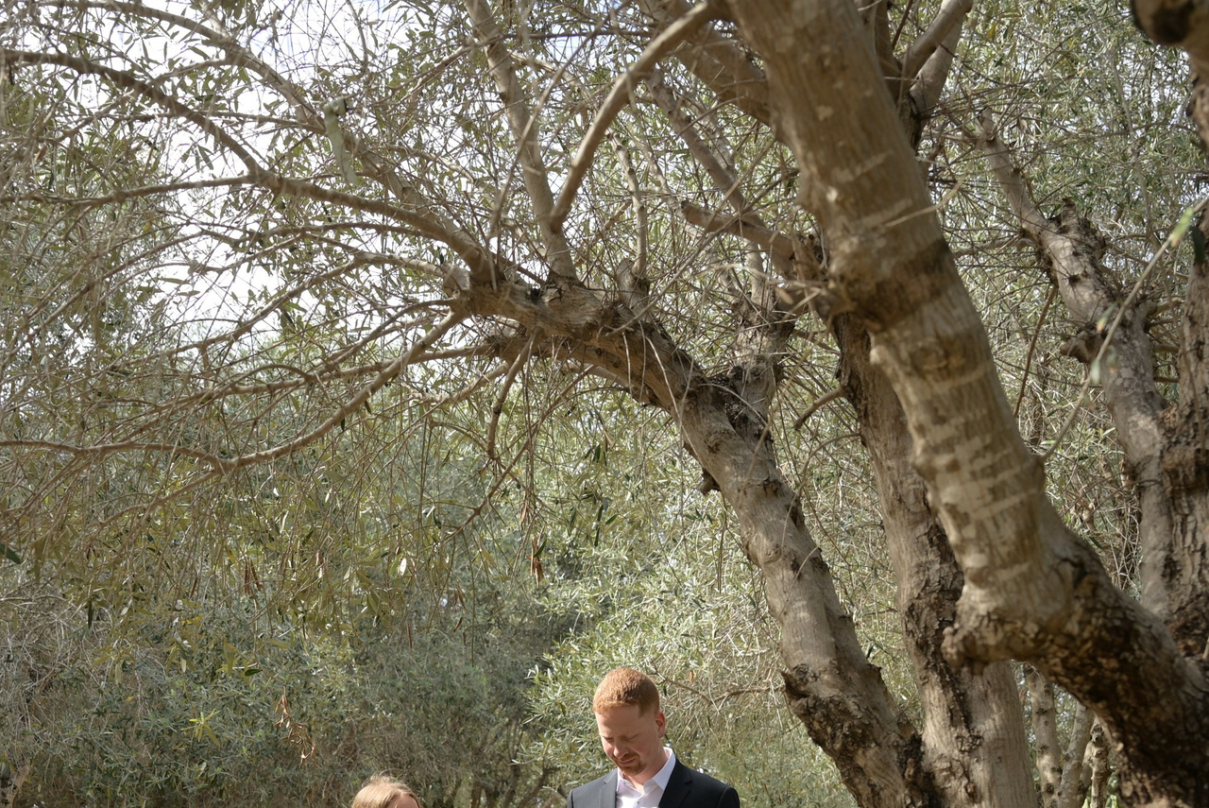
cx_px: 638
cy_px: 776
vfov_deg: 26.8
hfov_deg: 41.1
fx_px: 1613
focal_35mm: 48
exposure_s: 1/320
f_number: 3.5
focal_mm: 24
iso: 125
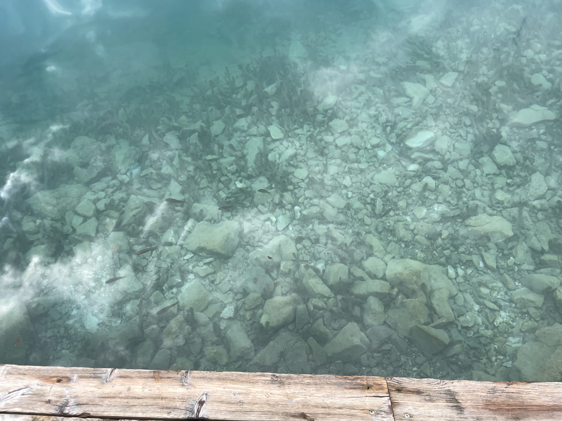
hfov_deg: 67.3
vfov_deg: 53.1
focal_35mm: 26
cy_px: 210
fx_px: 422
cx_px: 281
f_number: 1.6
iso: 32
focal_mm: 4.2
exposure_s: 1/1401
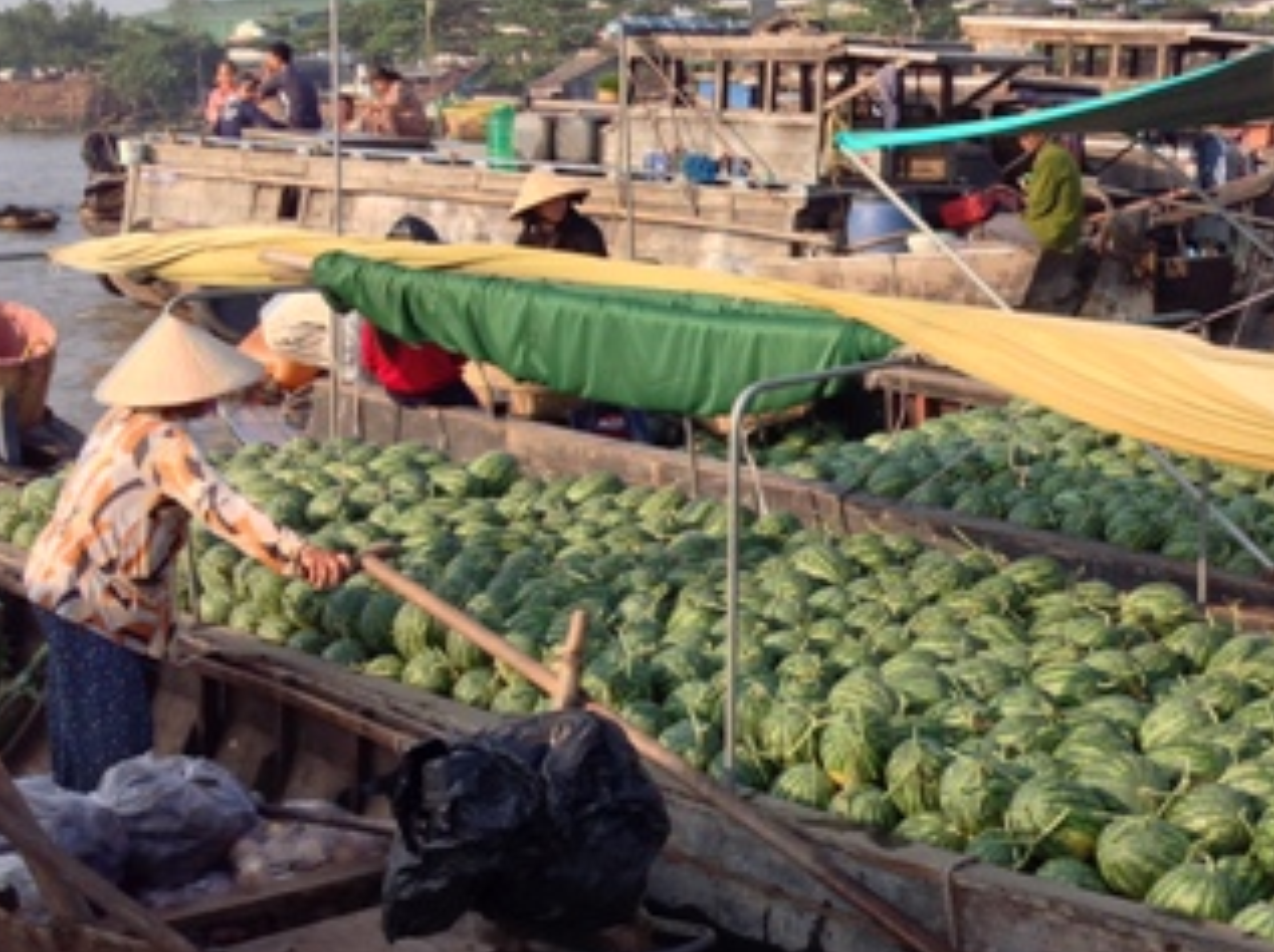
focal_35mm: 58
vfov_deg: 25.1
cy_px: 574
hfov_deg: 32.7
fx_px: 2132
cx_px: 926
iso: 50
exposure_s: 1/775
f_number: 2.4
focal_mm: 4.28
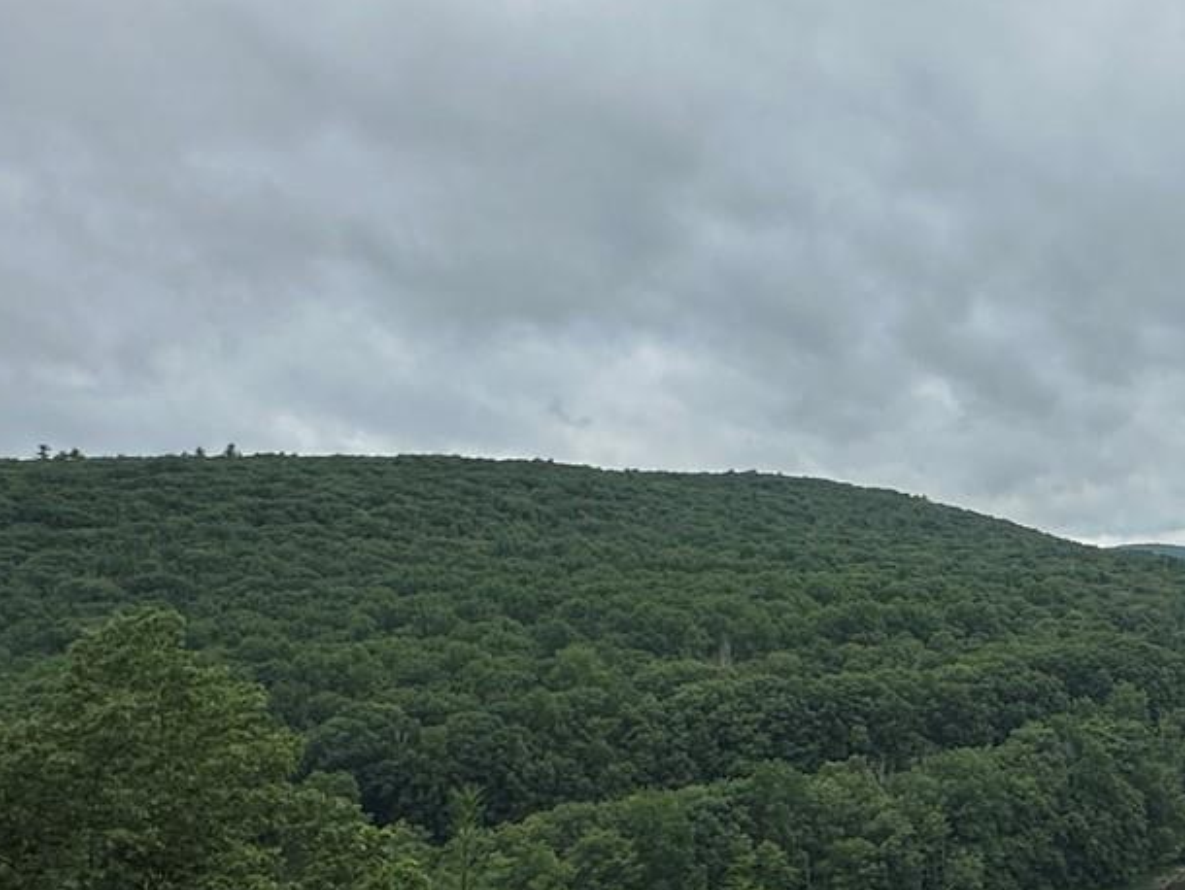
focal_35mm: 47
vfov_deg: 30.9
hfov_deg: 37.7
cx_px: 1066
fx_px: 1610
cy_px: 400
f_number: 2.2
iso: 40
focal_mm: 2.22
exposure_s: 1/1416
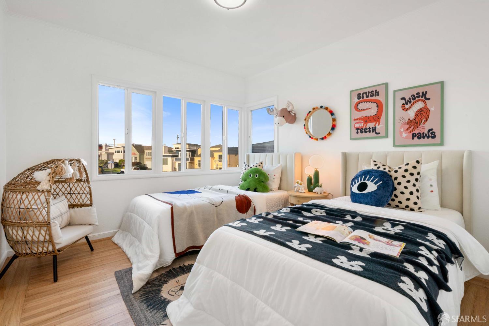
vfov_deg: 73.7
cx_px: 244
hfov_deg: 96.7
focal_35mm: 16
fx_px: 217
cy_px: 163
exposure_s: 1/13
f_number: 16
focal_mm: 16
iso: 400
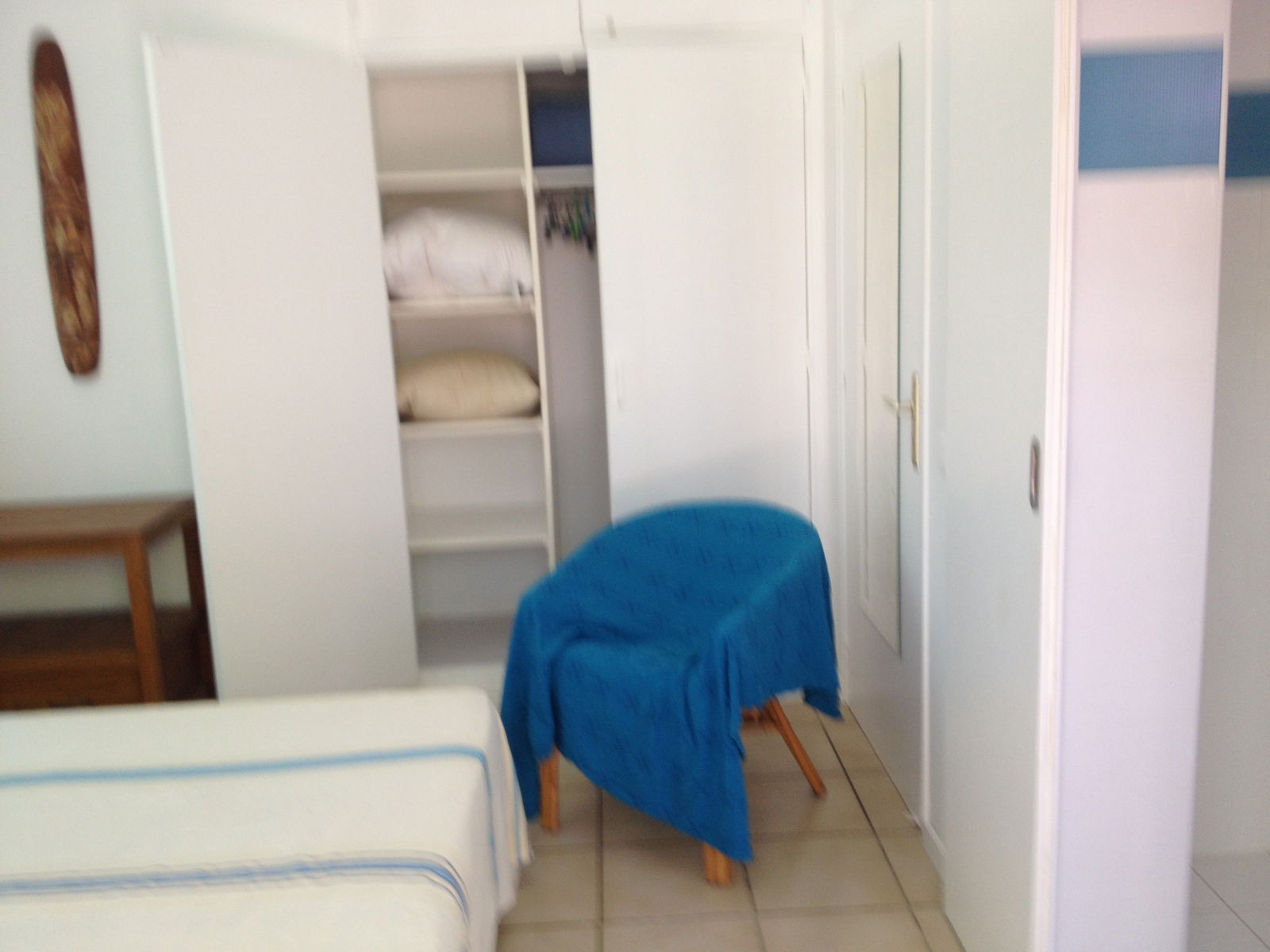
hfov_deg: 52.6
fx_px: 1284
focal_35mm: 35
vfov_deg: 40.7
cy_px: 476
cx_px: 635
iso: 50
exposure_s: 1/24
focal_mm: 4.28
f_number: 2.4
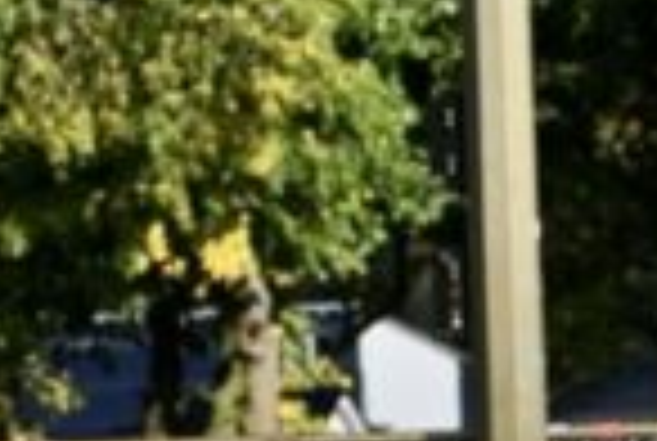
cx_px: -364
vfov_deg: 1.9
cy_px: 297
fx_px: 13039
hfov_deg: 2.9
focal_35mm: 713
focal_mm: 102
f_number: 6.3
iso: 640
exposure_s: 1/1600
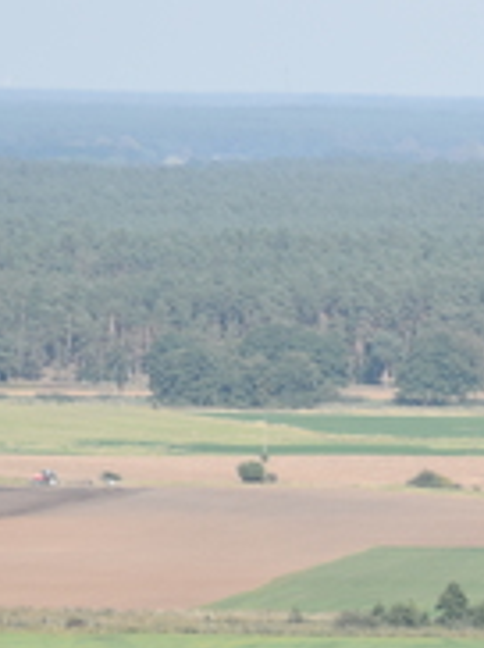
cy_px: 938
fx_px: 13753
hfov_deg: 2.0
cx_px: 1046
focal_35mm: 736
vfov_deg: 2.7
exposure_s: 1/320
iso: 200
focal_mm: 116
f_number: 9
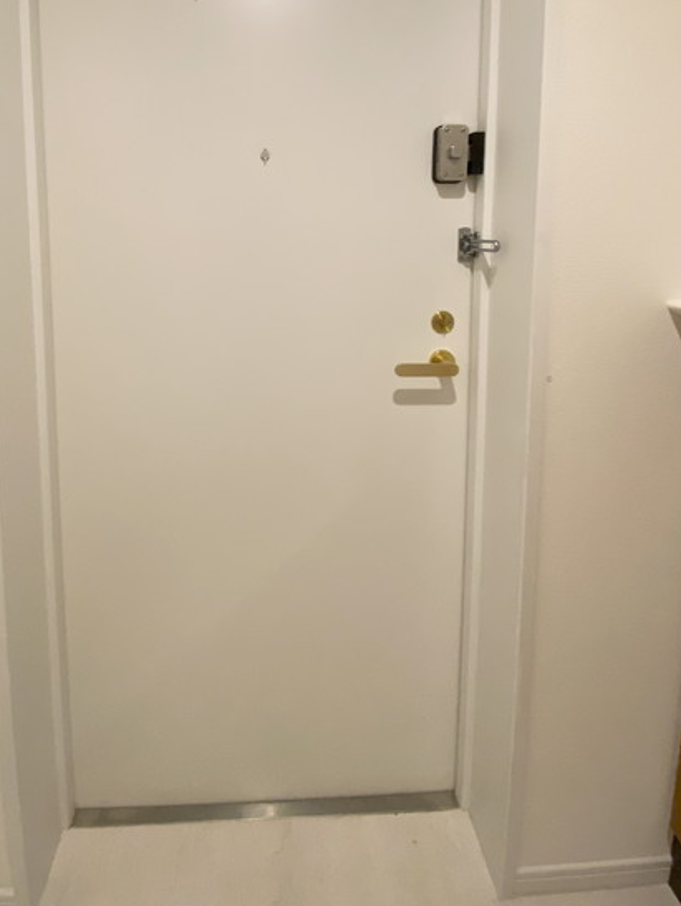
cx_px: 280
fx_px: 498
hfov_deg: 68.2
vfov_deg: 81.0
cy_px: 282
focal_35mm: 19
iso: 200
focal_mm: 1.54
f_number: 2.4
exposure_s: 1/50
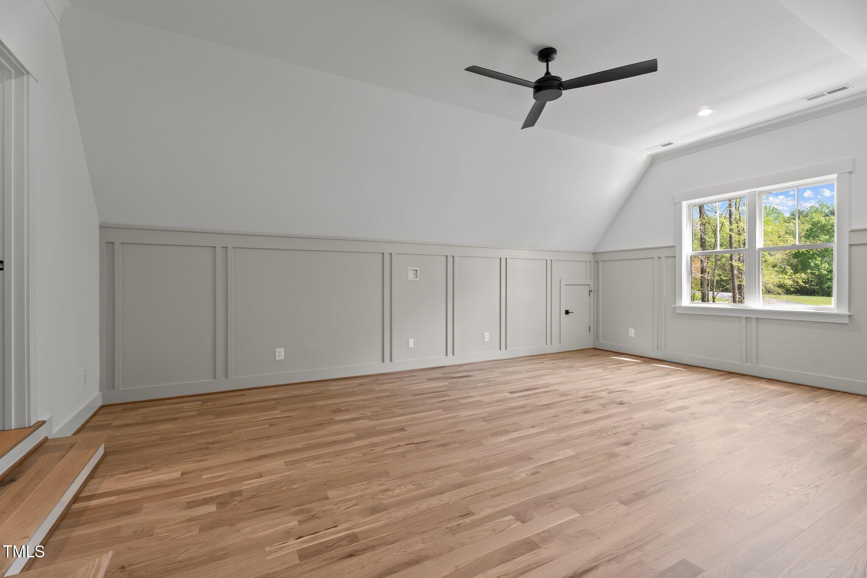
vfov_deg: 73.7
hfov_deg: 96.7
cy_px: 289
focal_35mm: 16
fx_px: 385
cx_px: 434
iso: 500
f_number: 8
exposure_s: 1/8
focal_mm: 16
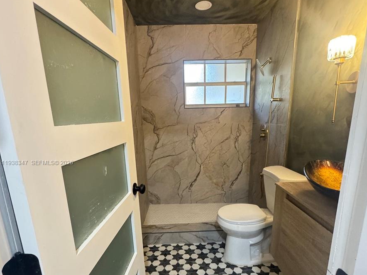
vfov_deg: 68.1
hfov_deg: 84.7
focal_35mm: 19
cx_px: 183
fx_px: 201
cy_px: 163
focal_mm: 2.22
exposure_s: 1/60
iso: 800
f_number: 2.2
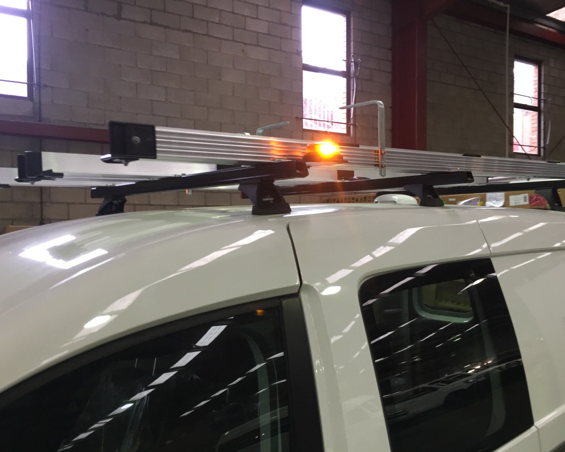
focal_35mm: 31
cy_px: 231
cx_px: 290
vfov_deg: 47.1
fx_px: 518
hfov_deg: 57.2
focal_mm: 4.15
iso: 125
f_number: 2.2
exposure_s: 1/33
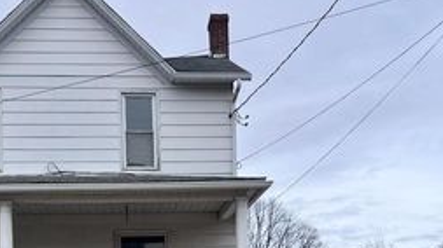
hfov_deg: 37.1
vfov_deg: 20.2
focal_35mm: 56
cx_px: 180
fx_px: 657
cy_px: 289
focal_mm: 5.7
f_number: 1.5
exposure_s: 1/5076
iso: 50
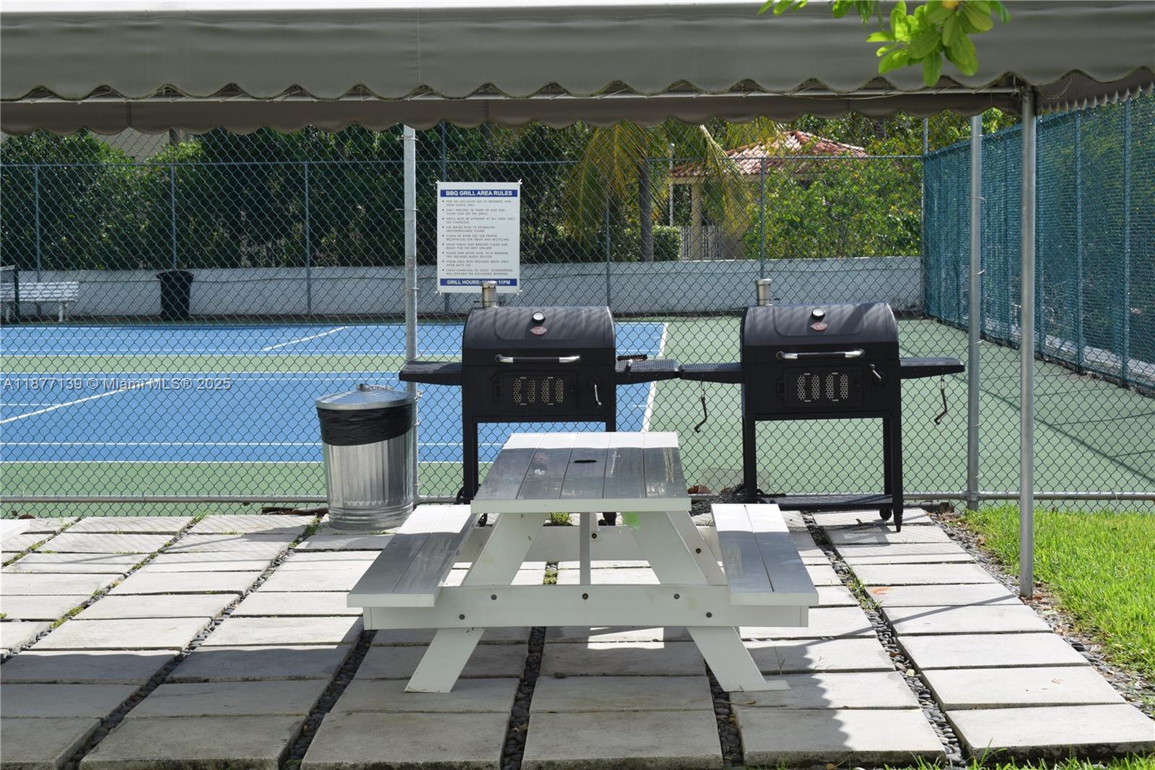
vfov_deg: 18.9
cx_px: 578
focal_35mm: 72
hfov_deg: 28.1
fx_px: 2309
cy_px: 385
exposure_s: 1/320
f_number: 9
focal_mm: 48
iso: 200
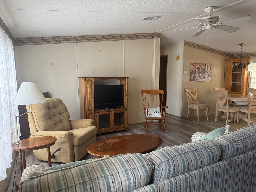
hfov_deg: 71.6
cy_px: 96
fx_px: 177
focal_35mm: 24
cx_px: 128
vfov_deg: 56.8
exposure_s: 1/121
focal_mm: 6.76
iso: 200
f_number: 1.78
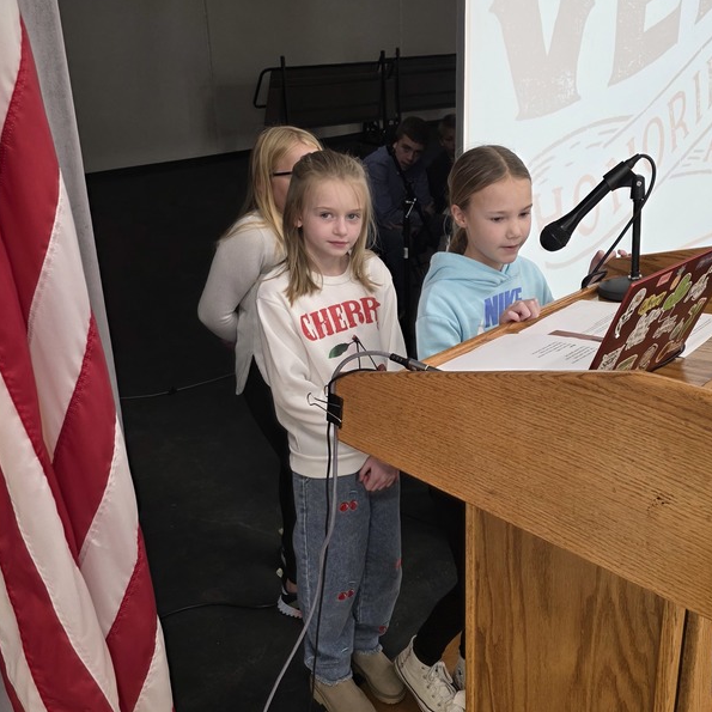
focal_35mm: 35
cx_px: 379
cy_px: 339
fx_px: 814
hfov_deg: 47.2
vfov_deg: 47.2
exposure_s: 1/180
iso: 200
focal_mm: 6.3
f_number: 1.7
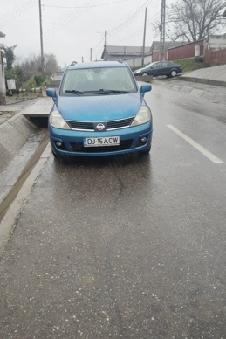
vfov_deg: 60.3
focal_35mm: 31
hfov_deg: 42.3
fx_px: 292
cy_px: 167
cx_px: 99
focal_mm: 4.25
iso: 50
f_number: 1.8
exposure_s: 1/146
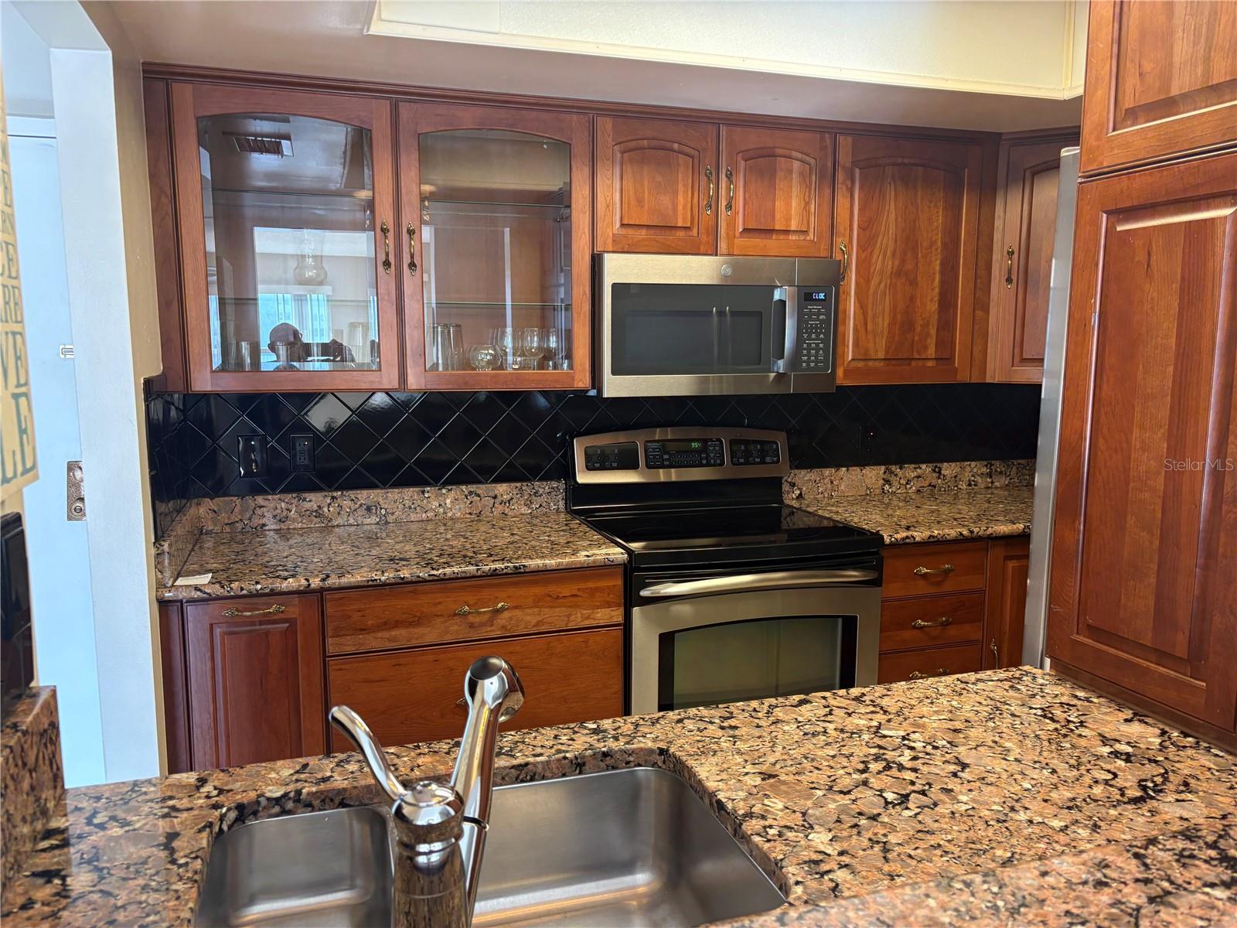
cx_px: 618
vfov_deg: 53.1
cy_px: 464
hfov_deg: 67.3
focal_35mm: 26
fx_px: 929
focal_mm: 5.96
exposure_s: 1/60
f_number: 1.6
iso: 125
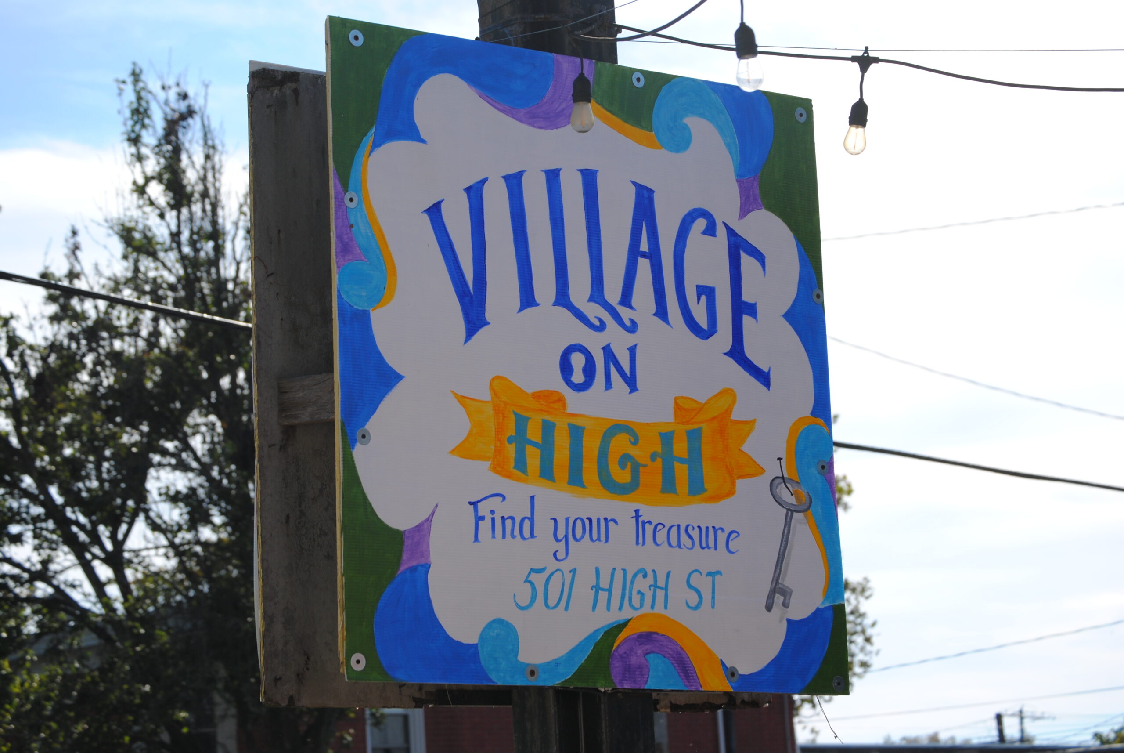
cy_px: 376
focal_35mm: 112
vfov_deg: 12.2
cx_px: 562
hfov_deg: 18.2
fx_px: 3517
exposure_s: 1/640
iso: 100
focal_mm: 75
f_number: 6.3
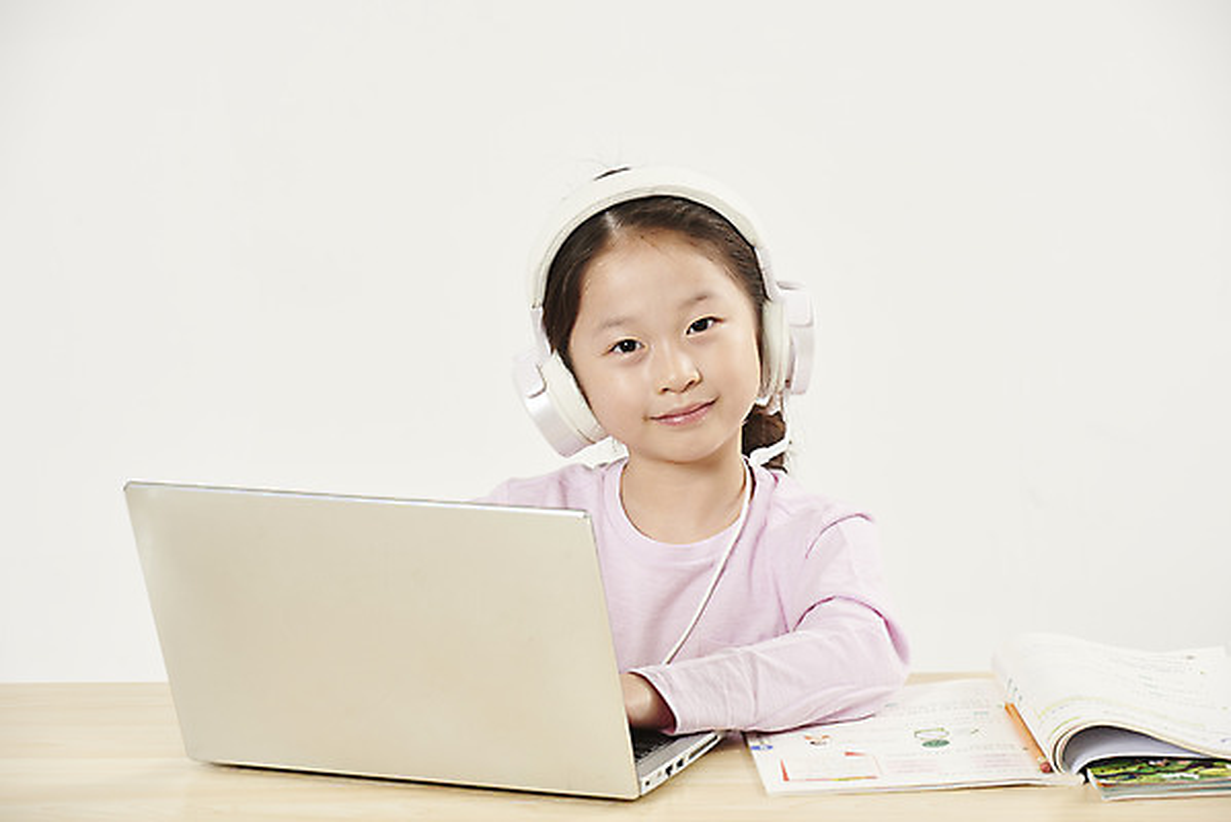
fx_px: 4618
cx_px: 616
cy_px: 411
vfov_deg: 10.2
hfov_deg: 15.2
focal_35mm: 135
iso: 125
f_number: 8
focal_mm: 135
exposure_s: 1/125
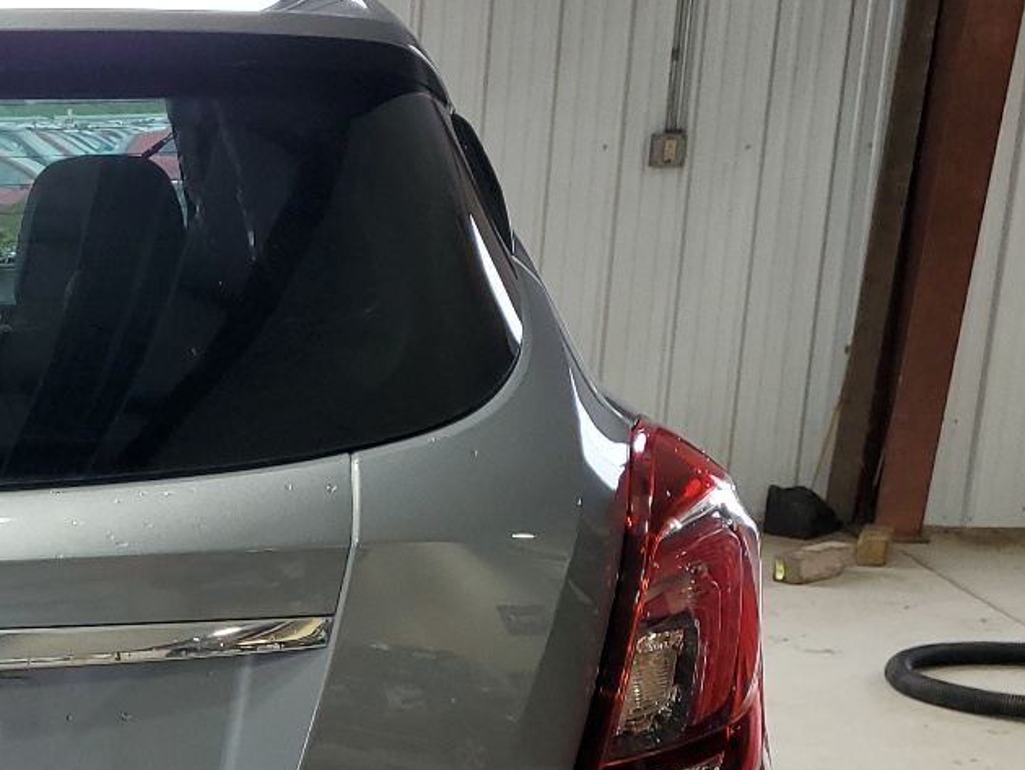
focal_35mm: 66
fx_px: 1955
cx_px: -158
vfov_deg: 21.9
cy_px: 659
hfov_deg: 26.6
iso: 56
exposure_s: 1/60.2
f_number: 1.5
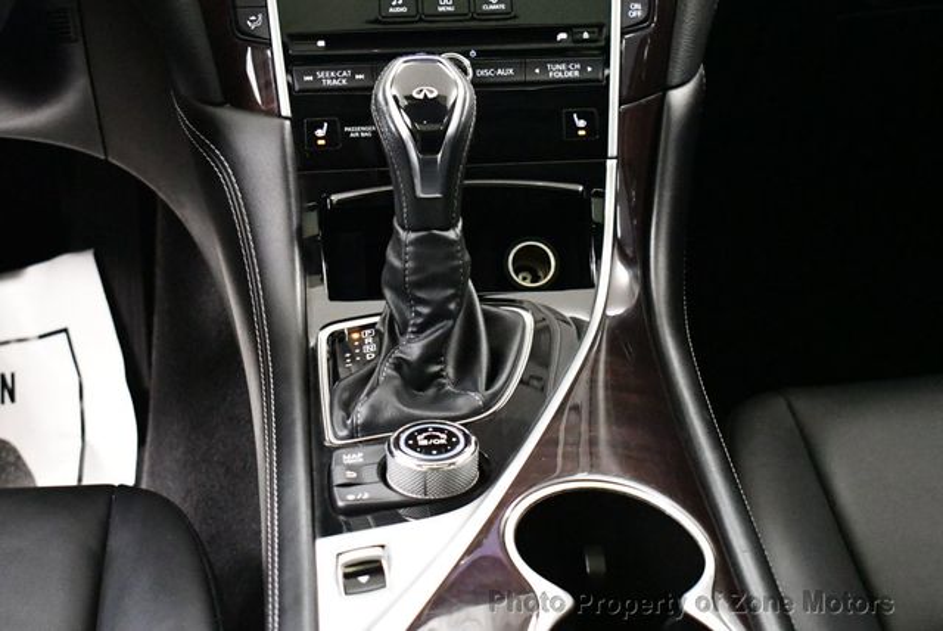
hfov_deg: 28.0
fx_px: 1888
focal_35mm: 72
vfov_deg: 19.0
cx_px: 472
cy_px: 316
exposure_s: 1/60
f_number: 4.8
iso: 12800
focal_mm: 36
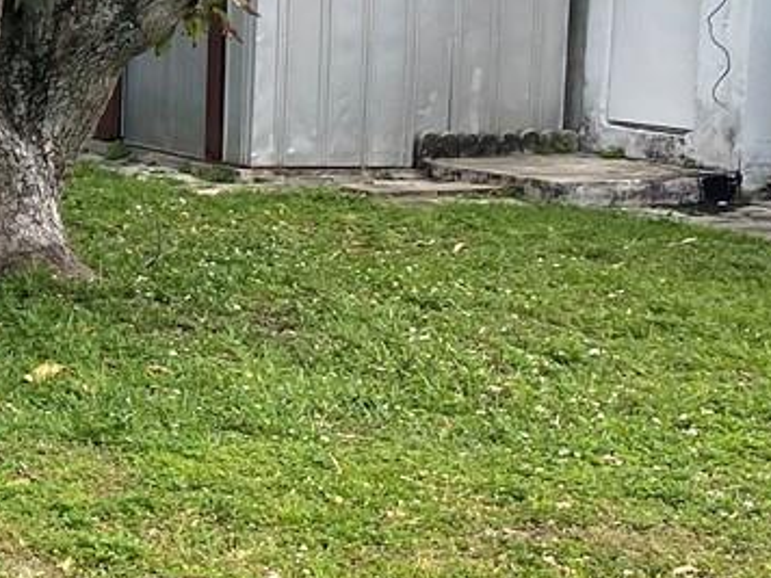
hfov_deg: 14.0
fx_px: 2606
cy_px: 169
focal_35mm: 117
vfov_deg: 12.6
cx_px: -793
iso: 32
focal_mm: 4.25
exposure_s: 1/565
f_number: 1.8
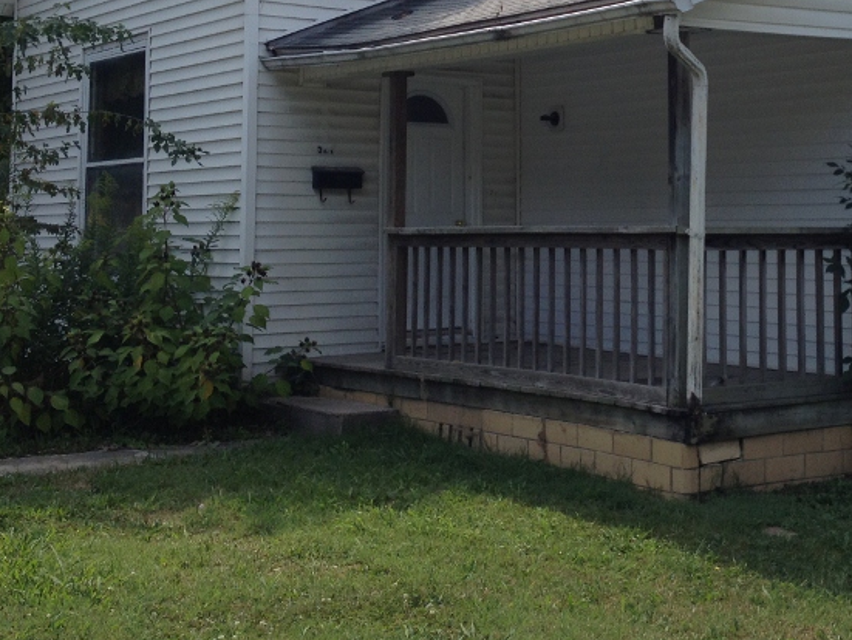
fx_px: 1601
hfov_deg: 29.4
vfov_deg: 22.3
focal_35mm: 65
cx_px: 628
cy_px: 122
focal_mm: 4.28
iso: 50
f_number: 2.4
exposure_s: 1/1022
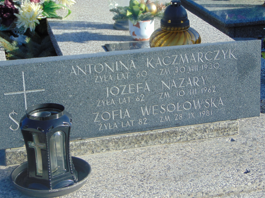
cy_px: 91
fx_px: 620
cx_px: 140
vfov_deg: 18.2
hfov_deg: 24.1
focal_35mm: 81
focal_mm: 12.8
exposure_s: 1/500
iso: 80
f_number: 3.7
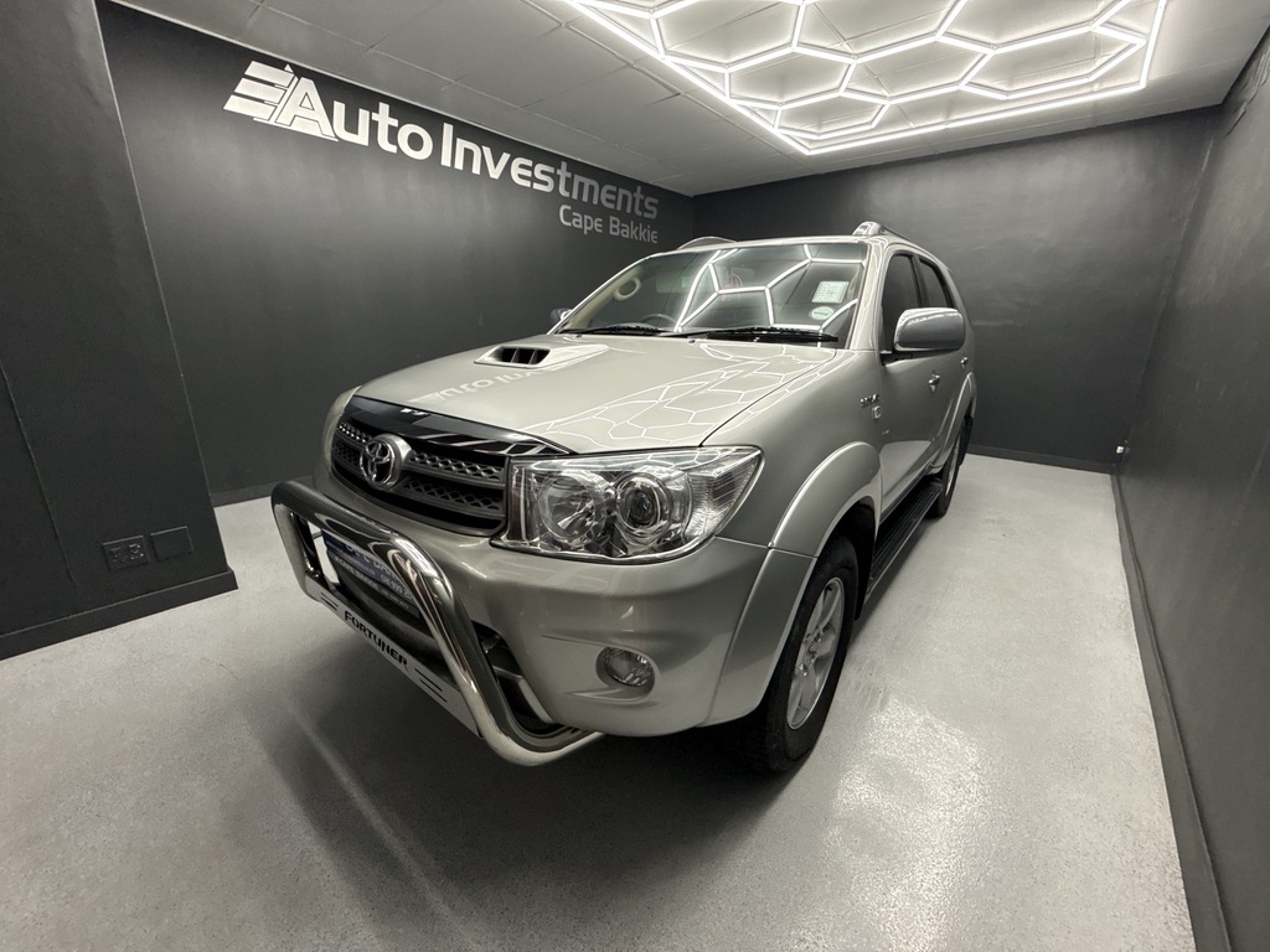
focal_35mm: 14
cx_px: 635
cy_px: 476
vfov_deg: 85.7
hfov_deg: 102.1
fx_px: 514
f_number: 2.2
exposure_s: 1/100
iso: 125
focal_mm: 2.22
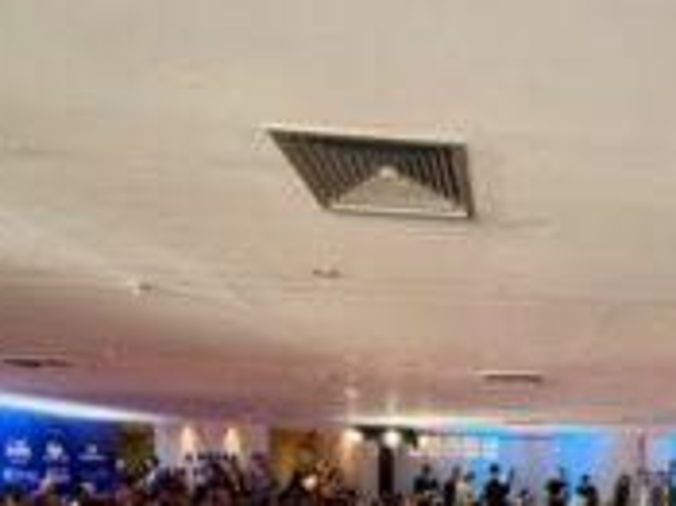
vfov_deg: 37.6
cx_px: 560
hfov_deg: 52.4
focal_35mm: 32
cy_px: 545
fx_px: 624
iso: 320
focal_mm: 2.22
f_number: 2.2
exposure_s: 1/60
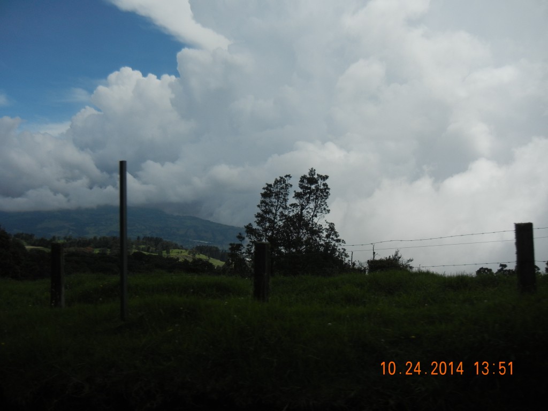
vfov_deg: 46.8
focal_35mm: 30
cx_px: 274
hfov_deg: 60.0
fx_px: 475
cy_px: 206
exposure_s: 1/889
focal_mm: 5.4
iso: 160
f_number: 7
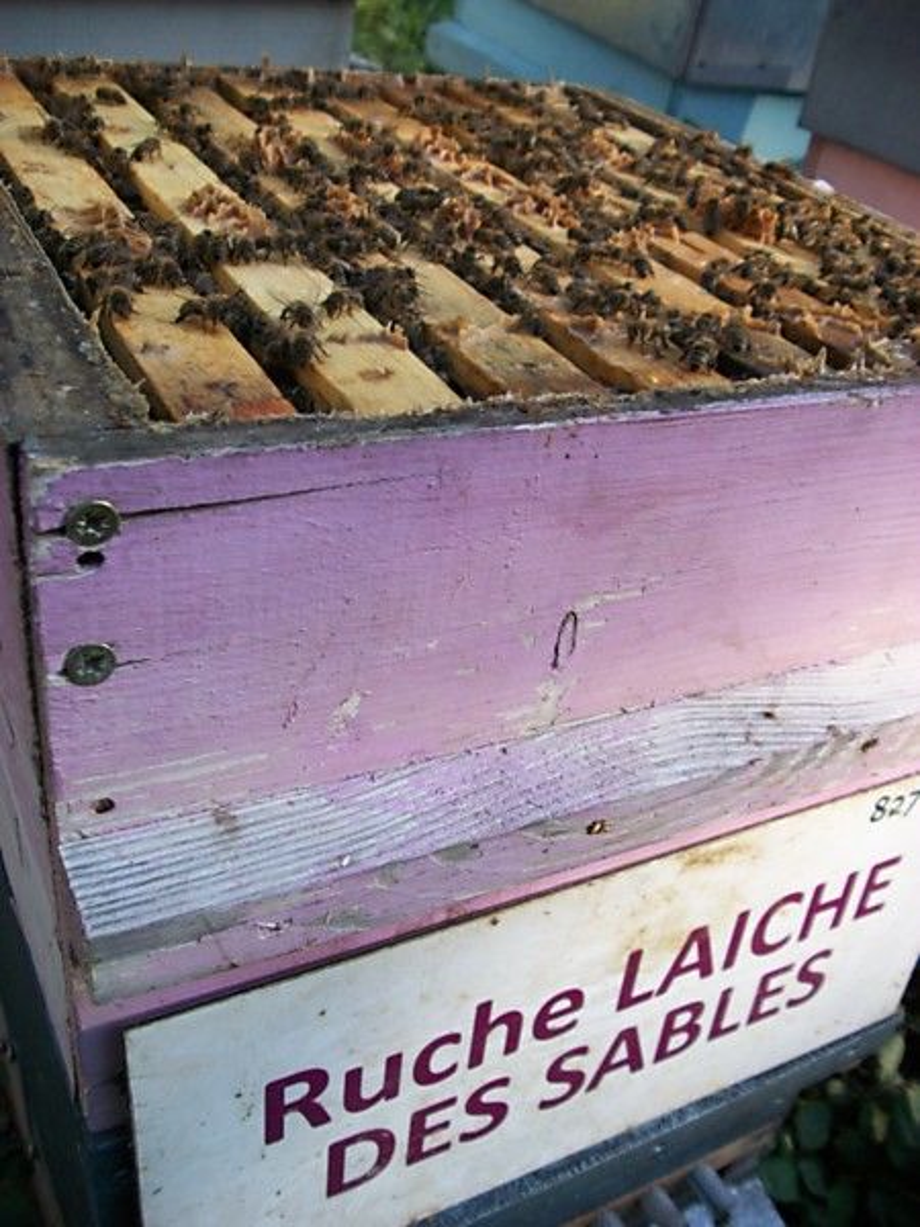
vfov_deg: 56.8
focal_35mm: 32
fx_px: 1134
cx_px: 460
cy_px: 614
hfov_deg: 44.2
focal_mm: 5.7
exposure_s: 1/160
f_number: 2.9
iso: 80
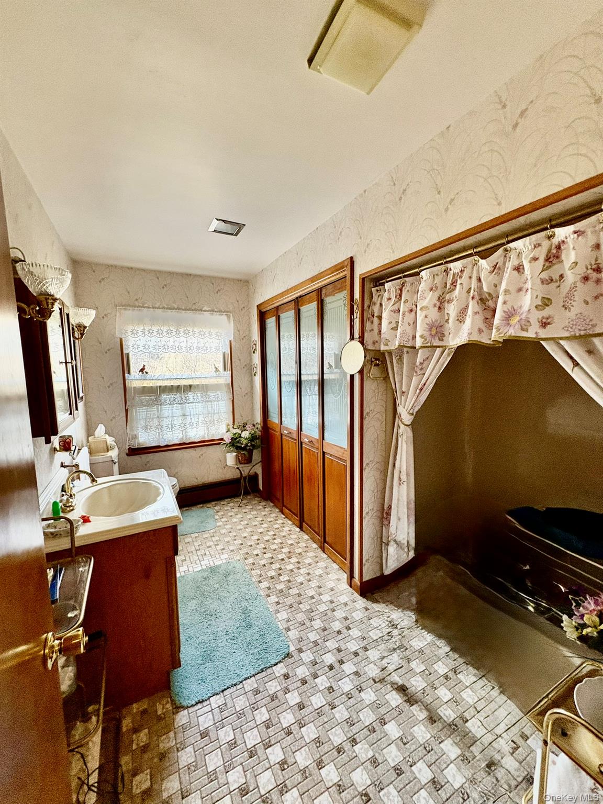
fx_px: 325
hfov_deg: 85.7
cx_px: 302
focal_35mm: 14
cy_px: 402
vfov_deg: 102.1
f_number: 2.2
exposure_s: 1/60
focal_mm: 2.22
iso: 320
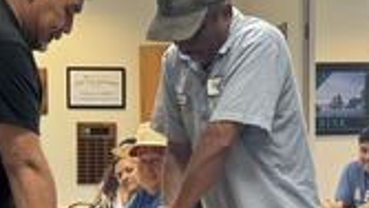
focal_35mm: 125
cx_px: 137
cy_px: 266
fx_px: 1223
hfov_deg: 17.1
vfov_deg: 9.5
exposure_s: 1/60
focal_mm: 6.76
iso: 250
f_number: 1.78
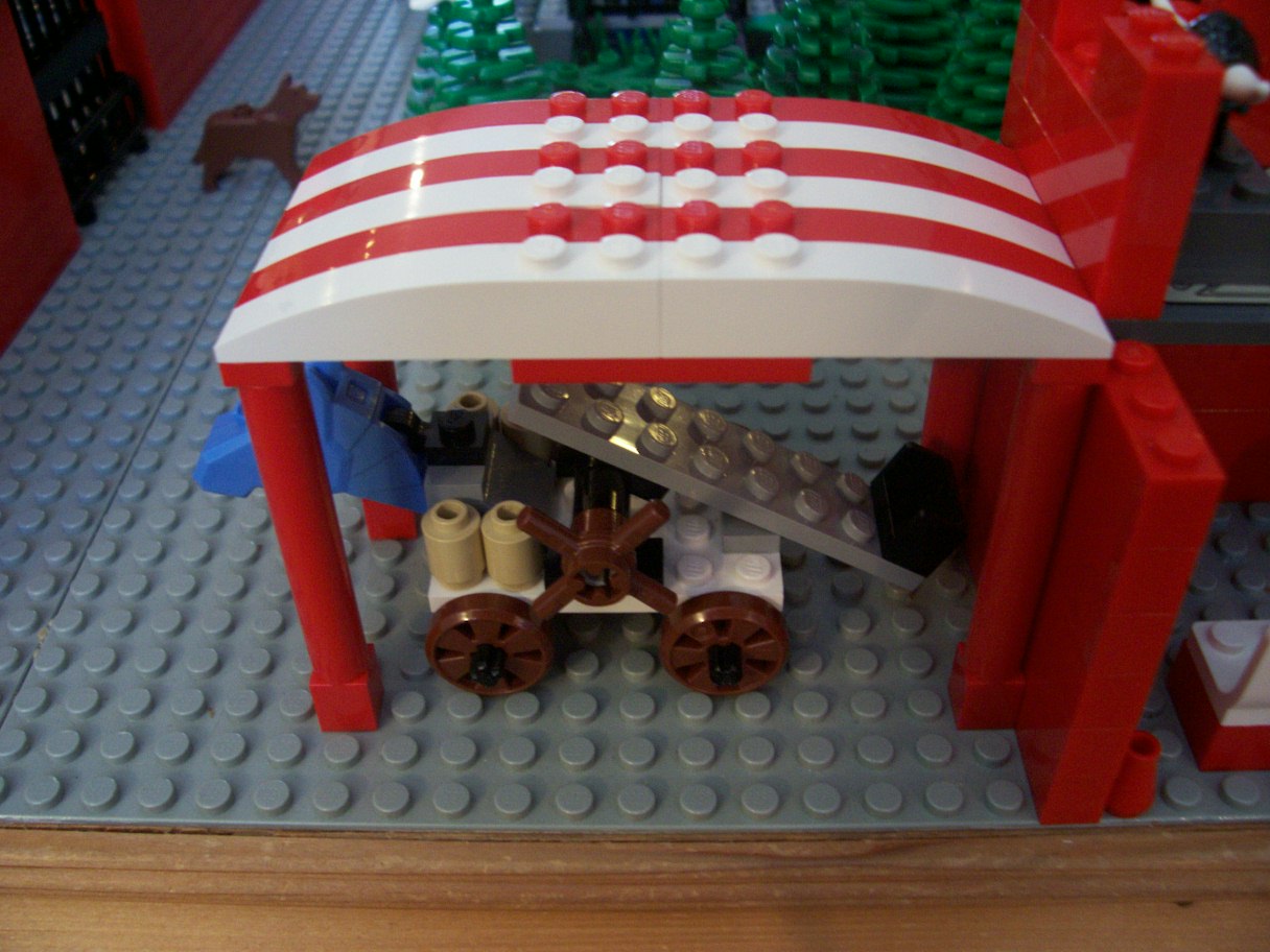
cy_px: 476
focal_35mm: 34
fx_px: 1247
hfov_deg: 54.0
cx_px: 635
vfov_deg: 41.8
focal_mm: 5.6
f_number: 2.7
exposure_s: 1/11.3
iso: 160
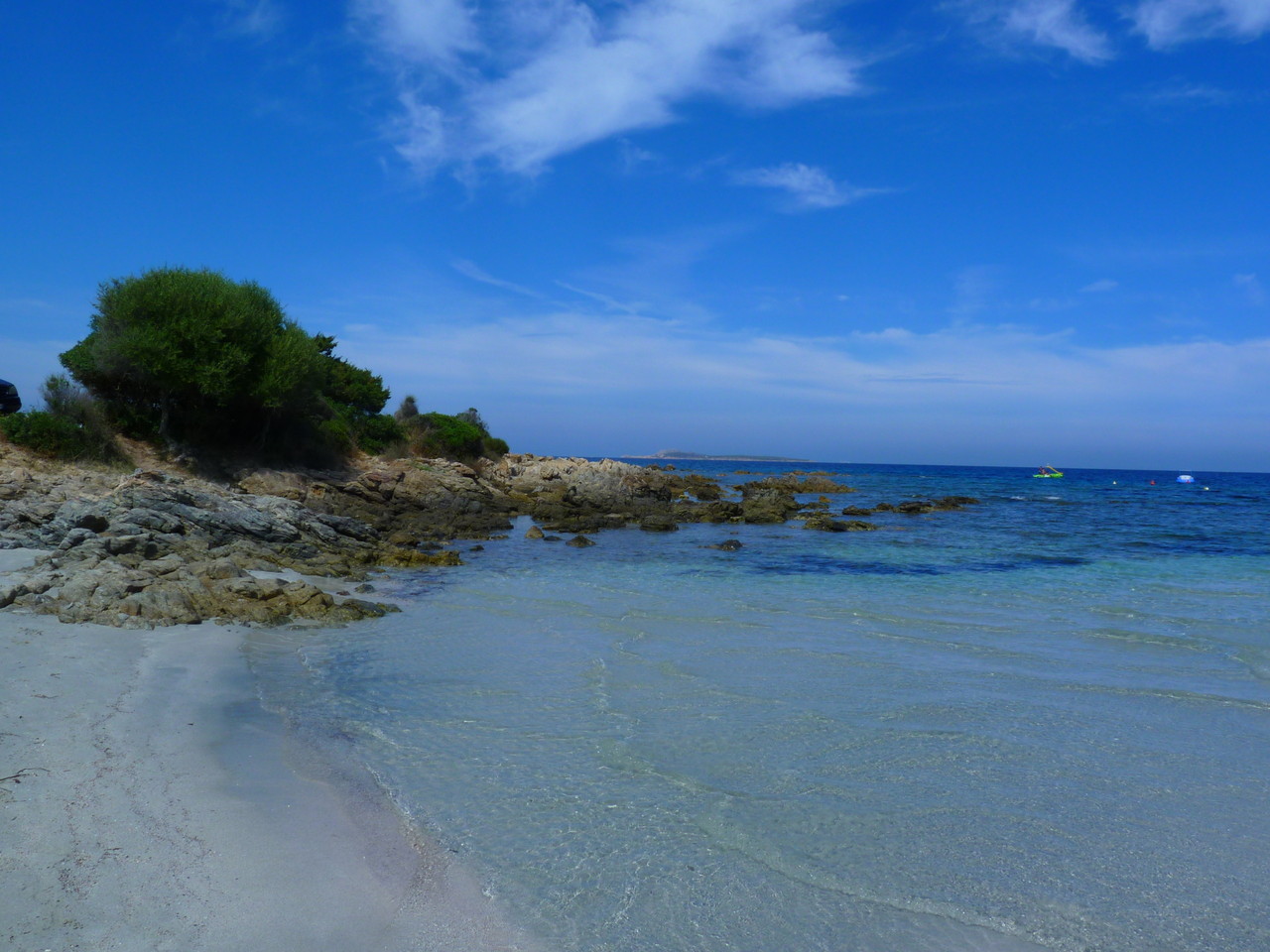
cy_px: 476
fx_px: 991
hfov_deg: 65.3
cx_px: 635
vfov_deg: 51.4
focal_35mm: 27
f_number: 6.3
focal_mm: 4.8
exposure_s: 1/500
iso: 80
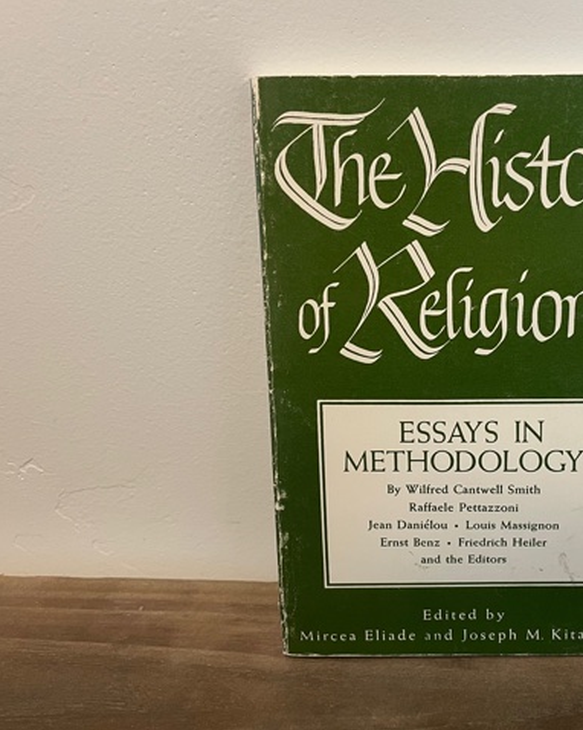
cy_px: 365
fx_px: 734
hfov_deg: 41.8
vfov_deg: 52.9
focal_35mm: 34
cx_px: 449
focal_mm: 4.2
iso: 250
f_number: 1.6
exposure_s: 1/60
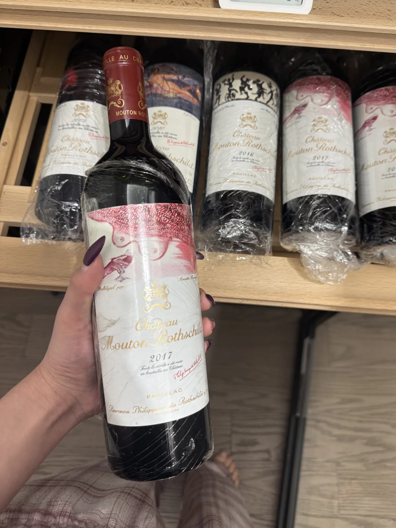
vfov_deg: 71.6
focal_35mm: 24
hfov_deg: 56.8
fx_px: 366
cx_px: 198
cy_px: 264
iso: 160
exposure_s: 1/121
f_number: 1.78
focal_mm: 6.76
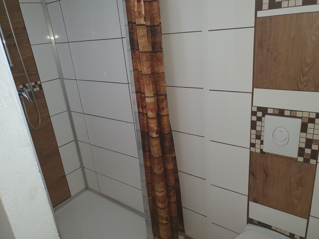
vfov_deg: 53.1
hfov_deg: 67.3
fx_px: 240
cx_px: 160
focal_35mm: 26
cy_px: 120
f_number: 2.4
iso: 125
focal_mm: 4.32
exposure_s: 1/50
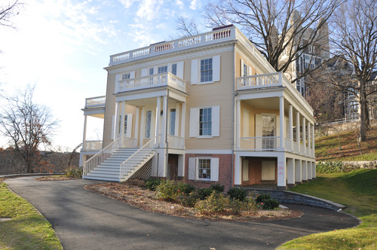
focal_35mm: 27
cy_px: 125
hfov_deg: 67.4
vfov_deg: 47.8
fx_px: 282
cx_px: 188
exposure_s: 1/250
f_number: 8
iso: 200
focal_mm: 18
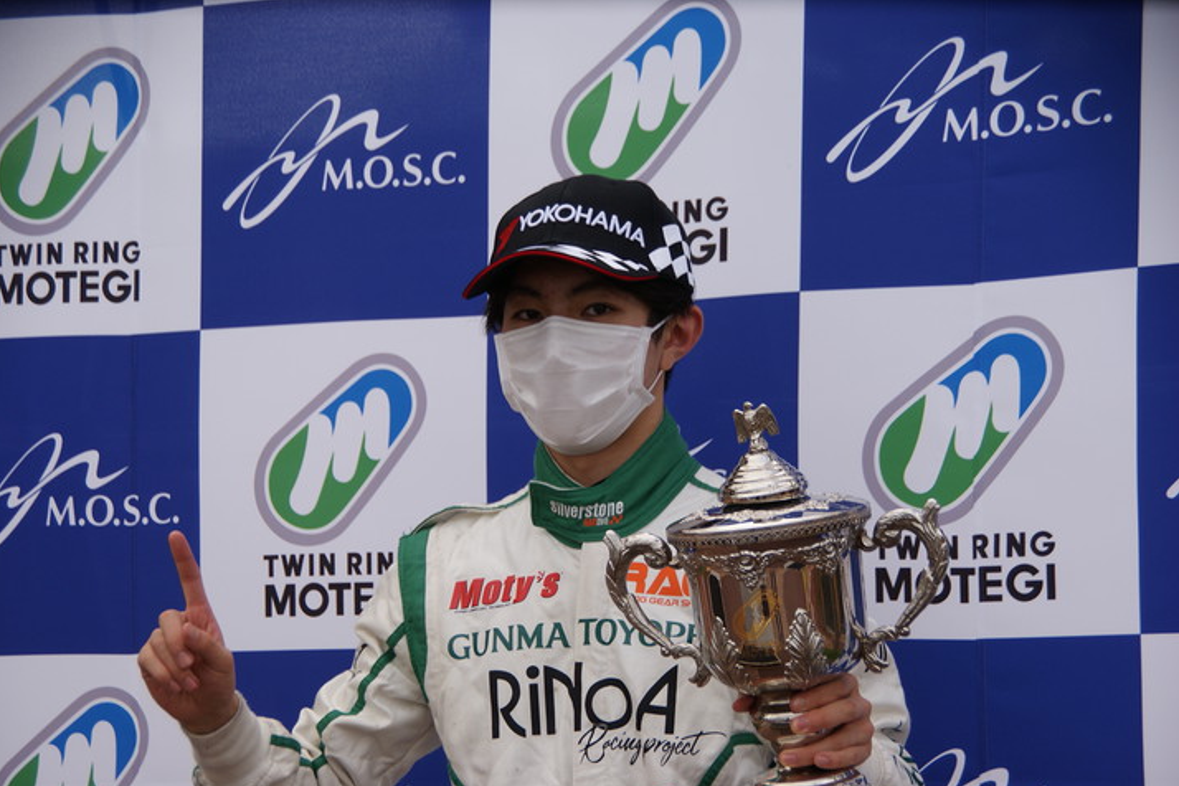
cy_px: 395
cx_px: 586
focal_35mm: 114
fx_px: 3717
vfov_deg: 12.1
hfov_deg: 18.0
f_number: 5.6
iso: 100
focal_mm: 75
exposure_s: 1/160
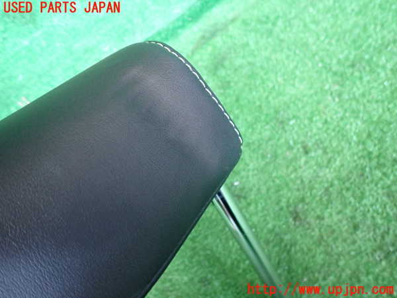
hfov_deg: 69.4
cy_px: 149
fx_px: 287
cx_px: 198
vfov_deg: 54.9
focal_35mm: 25
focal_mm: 4.5
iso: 400
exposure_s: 1/30
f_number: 2
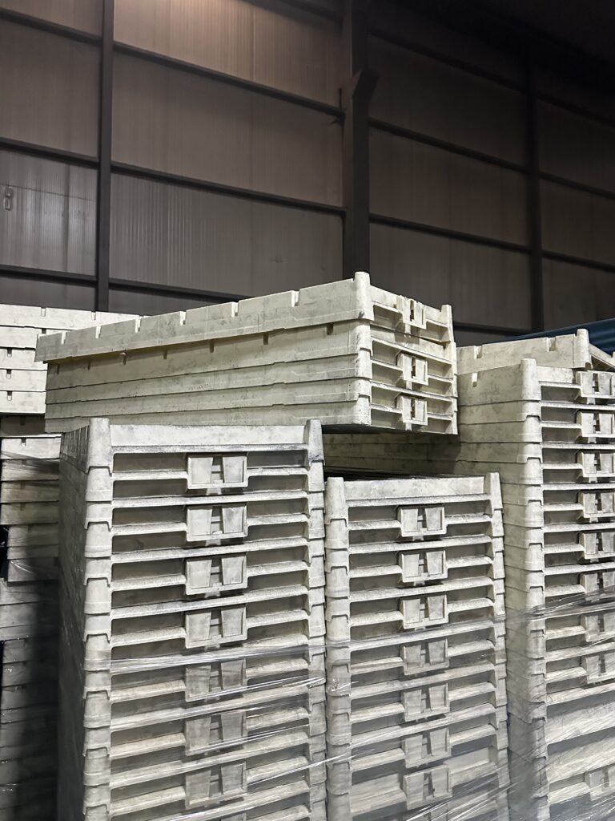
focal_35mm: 24
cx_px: 308
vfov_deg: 71.6
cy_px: 410
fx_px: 569
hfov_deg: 56.8
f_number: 1.78
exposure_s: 1/60
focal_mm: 6.86
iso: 800
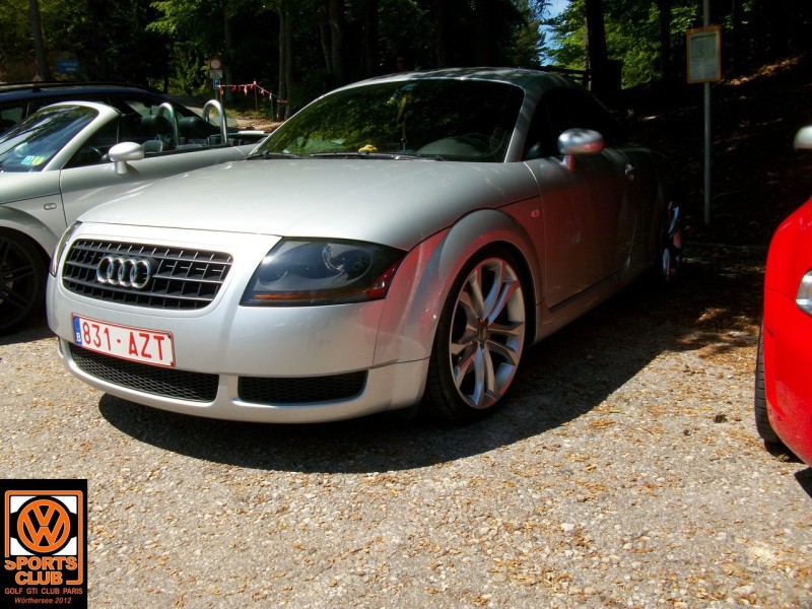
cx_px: 406
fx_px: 798
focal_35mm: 34
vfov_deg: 41.8
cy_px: 304
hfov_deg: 54.0
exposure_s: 1/311
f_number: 5.5
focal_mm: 5.7
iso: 80
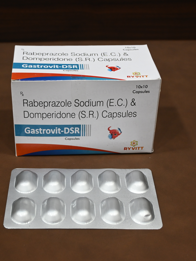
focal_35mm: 61
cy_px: 130
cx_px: 79
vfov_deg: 31.7
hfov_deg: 24.0
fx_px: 460
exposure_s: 1/50
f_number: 4.5
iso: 900
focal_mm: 28
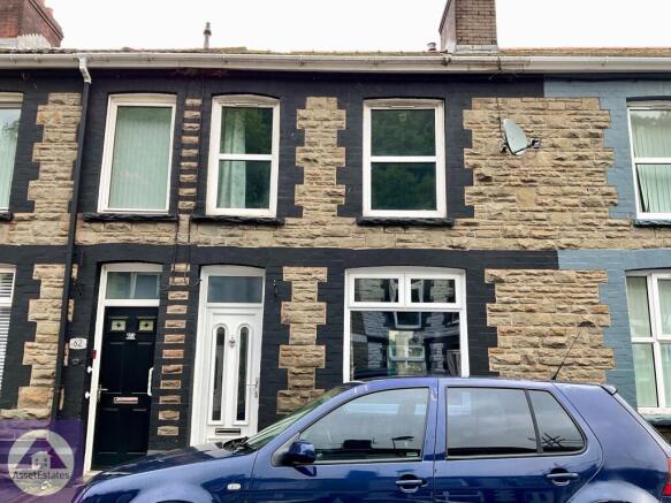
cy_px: 252
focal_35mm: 29
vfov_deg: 48.2
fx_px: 562
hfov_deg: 61.7
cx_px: 336
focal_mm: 3
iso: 20
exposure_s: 1/122
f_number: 1.8
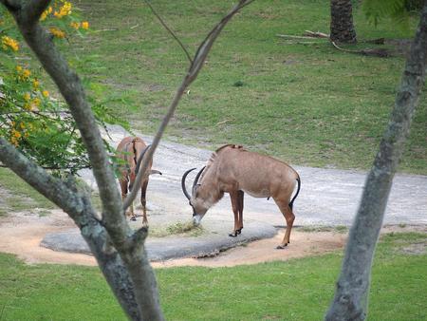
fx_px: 3703
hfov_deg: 6.6
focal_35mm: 300
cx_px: 214
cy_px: 160
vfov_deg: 5.0
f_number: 2.8
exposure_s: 1/250
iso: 200
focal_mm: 64.3
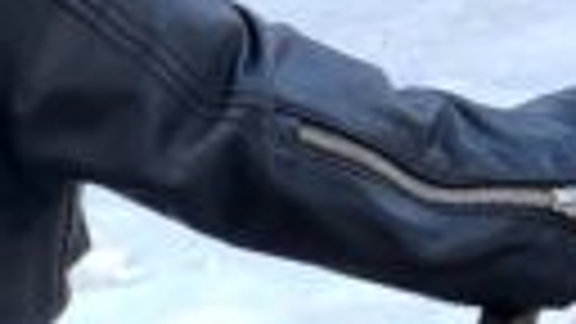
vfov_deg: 2.7
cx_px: -86
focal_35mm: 453
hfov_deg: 4.8
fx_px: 6919
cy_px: 472
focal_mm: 6
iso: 20
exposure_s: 1/120
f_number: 2.4
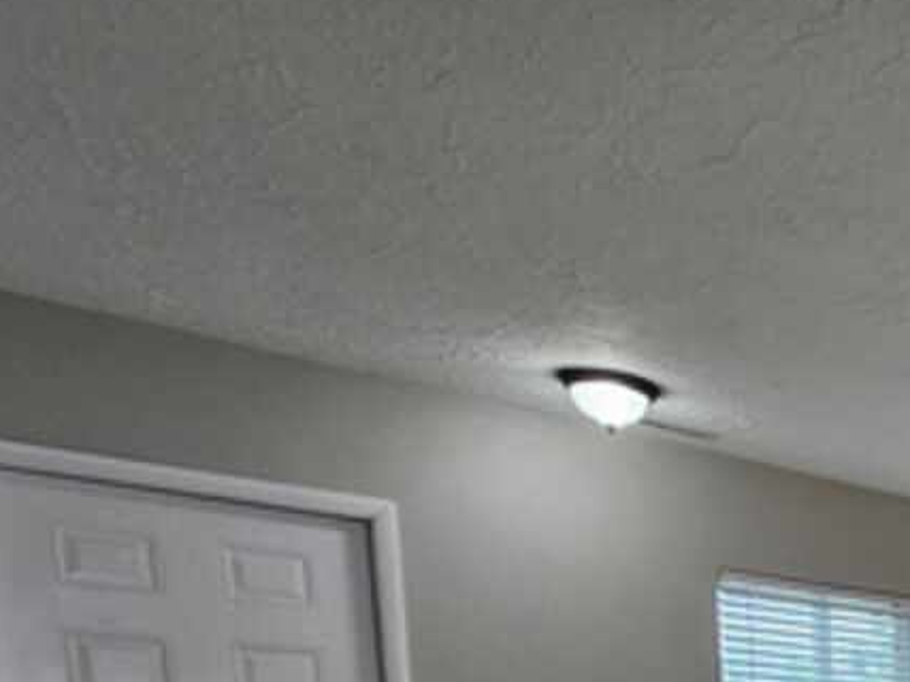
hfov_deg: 33.0
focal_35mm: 39
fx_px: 1025
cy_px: 974
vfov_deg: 27.6
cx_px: 1223
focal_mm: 2.2
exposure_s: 1/60
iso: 125
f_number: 2.2
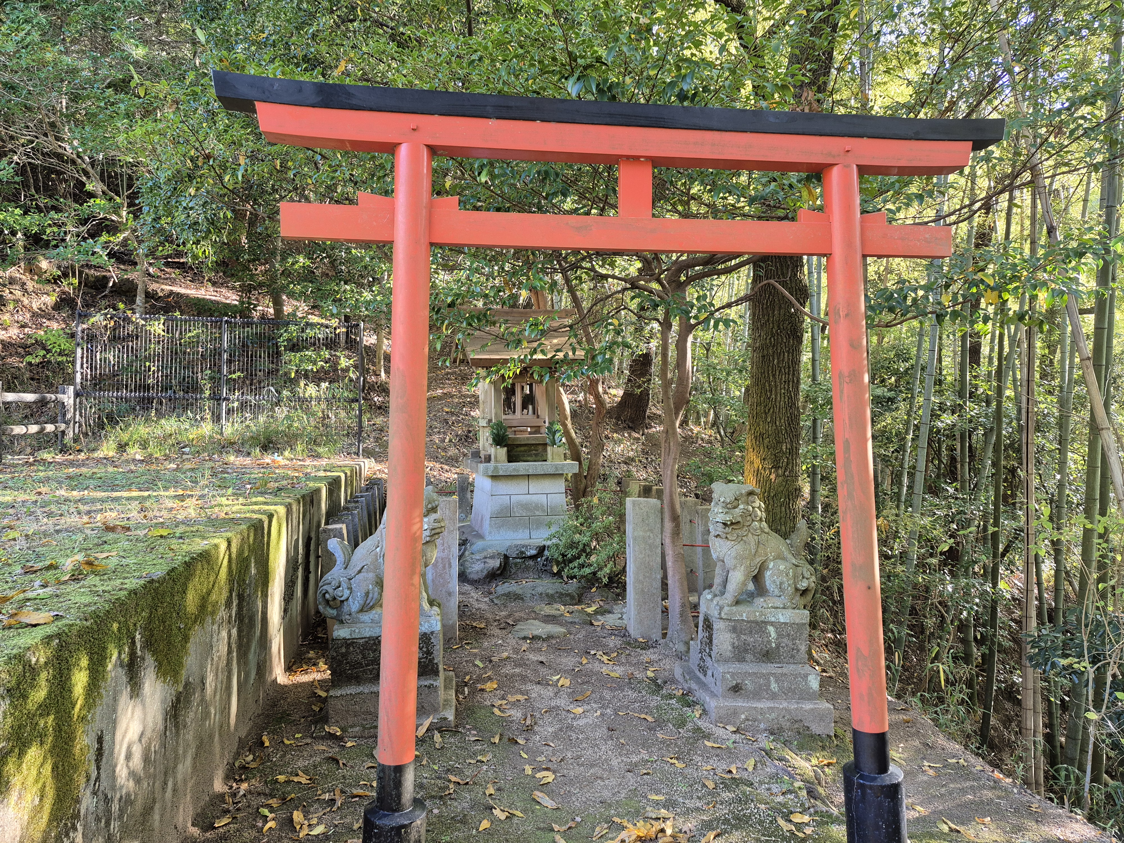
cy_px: 422
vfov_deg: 58.9
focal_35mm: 23
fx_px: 747
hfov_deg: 73.9
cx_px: 562
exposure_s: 1/100
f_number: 1.8
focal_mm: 5.4
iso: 160
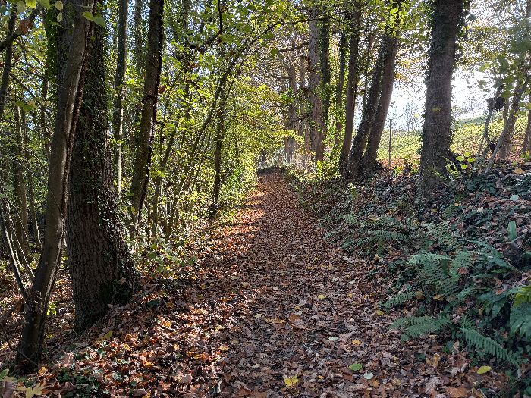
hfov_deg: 71.6
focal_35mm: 24
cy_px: 199
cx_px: 266
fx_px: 368
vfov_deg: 56.8
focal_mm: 6.76
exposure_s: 1/319
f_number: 1.78
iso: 100
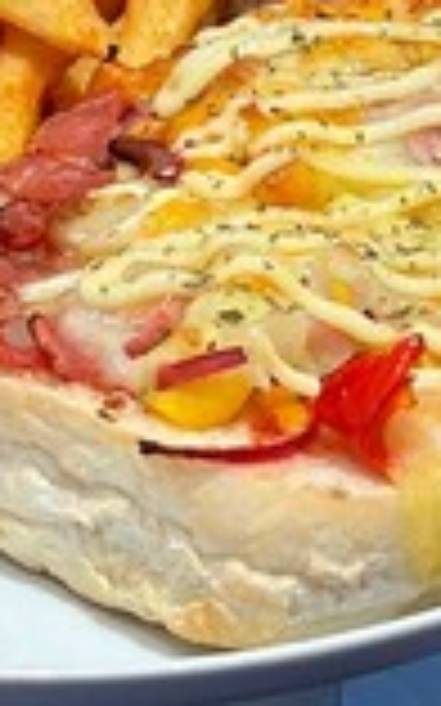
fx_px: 5312
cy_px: -441
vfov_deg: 7.4
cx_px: 16
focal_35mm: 276
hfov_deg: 4.7
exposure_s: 1/120
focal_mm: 6.86
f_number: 1.78
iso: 100
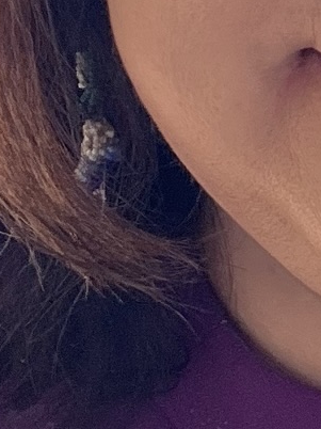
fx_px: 1894
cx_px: 656
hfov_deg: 9.1
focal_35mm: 153
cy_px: -109
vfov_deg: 12.6
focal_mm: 2.71
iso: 64
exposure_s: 1/121
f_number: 2.2
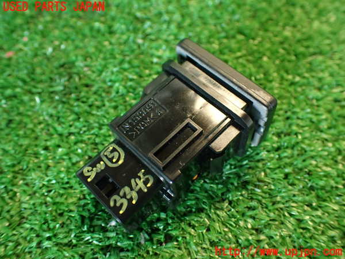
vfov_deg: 44.2
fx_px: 319
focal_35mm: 32
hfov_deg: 56.8
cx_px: 172
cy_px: 130
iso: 400
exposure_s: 1/30
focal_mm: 5.79
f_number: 2.4
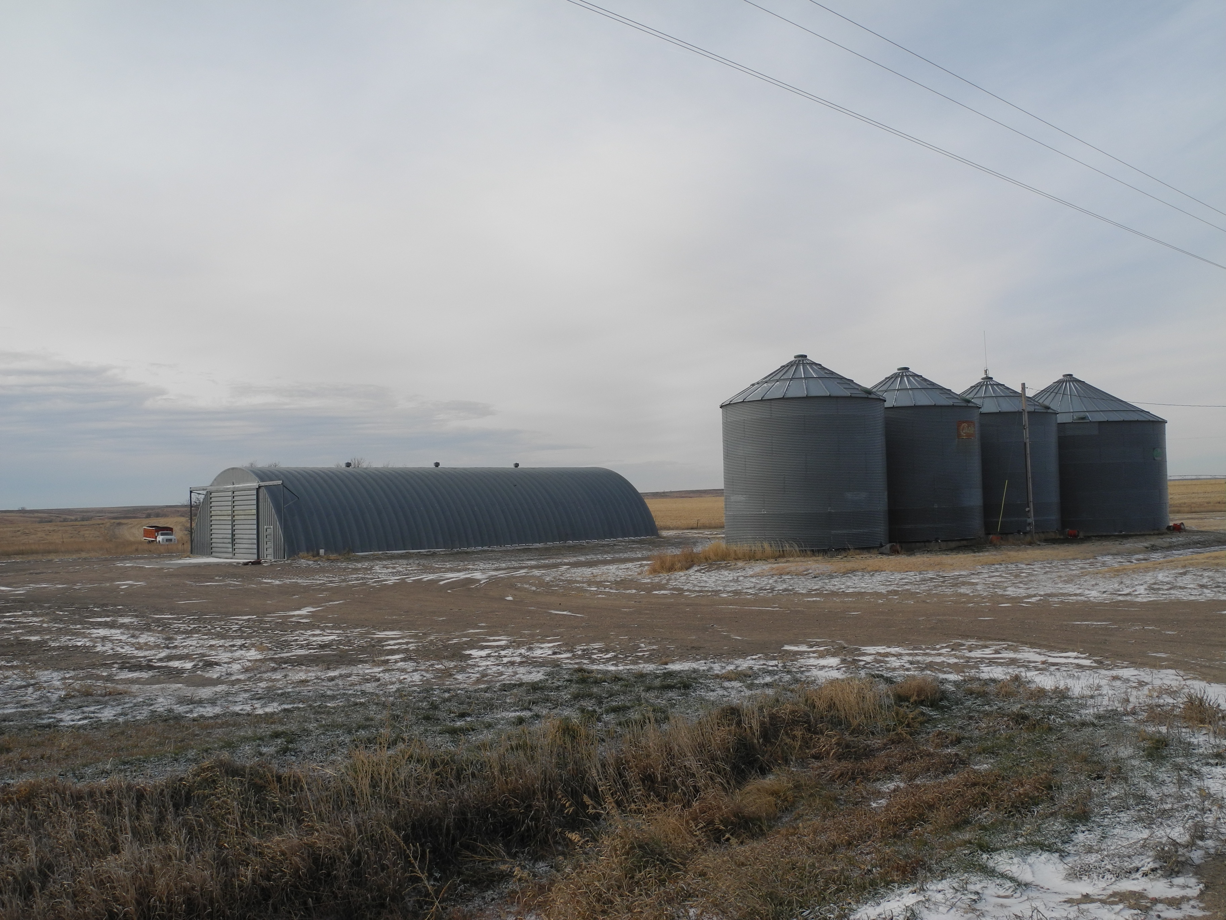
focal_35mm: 32
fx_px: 1133
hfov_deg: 56.8
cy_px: 460
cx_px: 613
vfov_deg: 44.2
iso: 100
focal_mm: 6.8
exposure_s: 1/640
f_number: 4
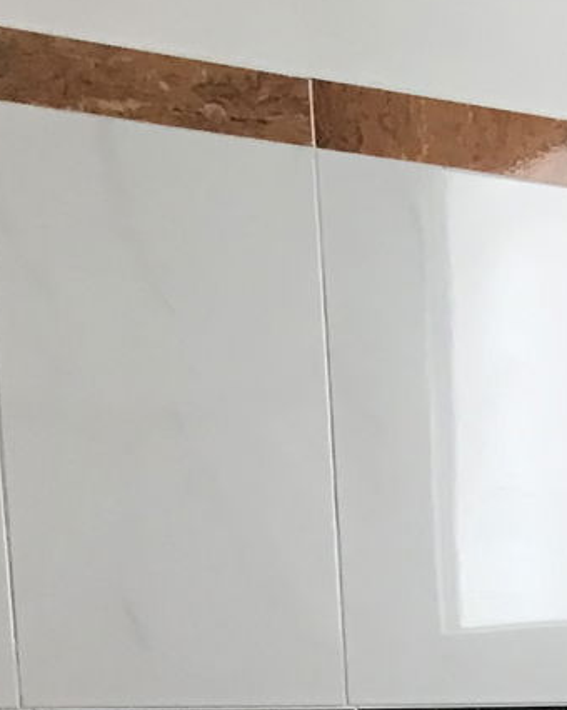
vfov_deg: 12.6
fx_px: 2878
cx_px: 562
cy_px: 1352
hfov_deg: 11.1
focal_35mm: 137
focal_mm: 3.99
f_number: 1.8
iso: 32
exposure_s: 1/33
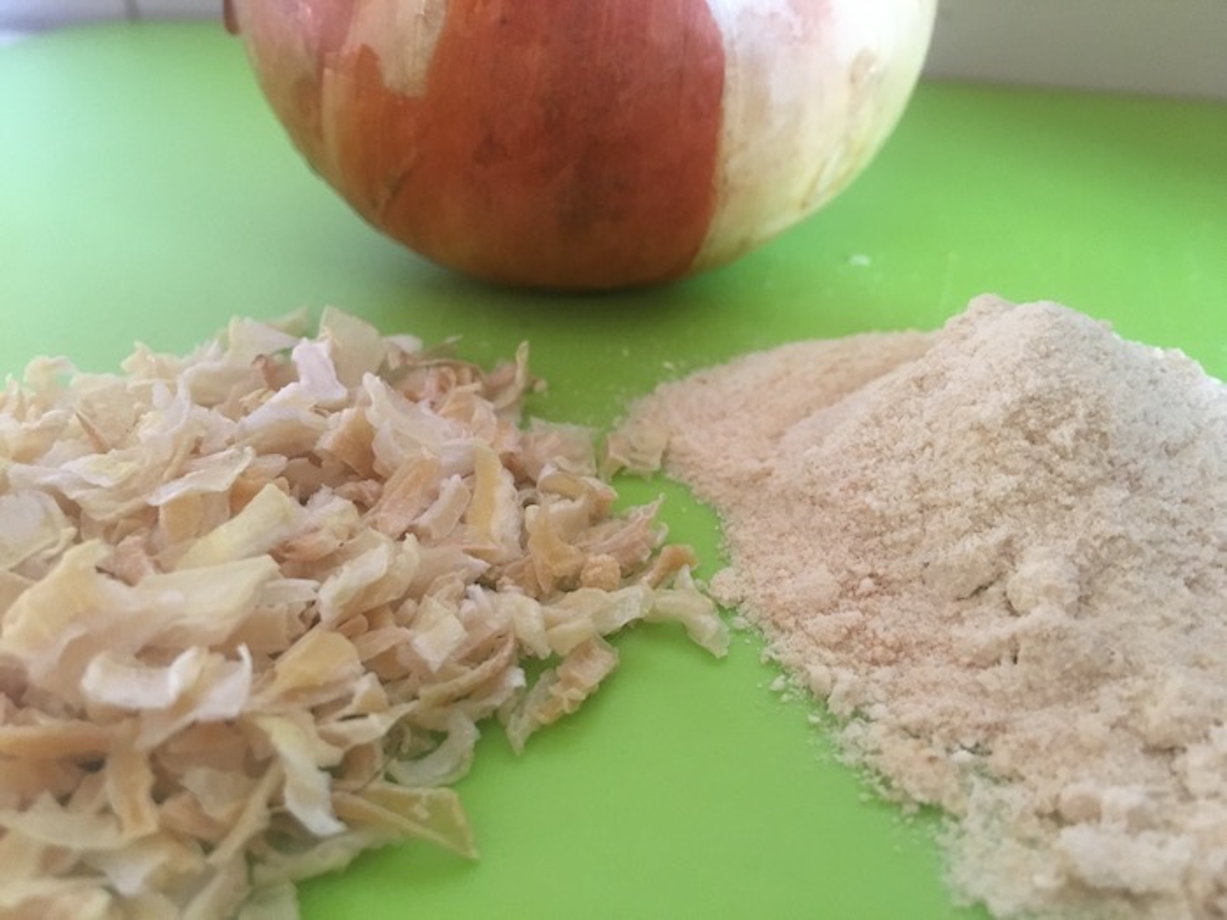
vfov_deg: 48.2
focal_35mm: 29
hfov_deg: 61.7
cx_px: 614
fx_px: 1028
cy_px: 460
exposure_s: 1/20
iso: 200
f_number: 2.2
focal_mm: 4.15
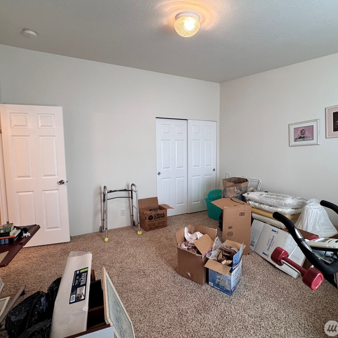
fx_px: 188
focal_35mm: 17
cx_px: 167
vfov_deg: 84.0
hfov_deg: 84.0
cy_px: 166
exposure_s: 1/120
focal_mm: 2.22
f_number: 2.2
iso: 200
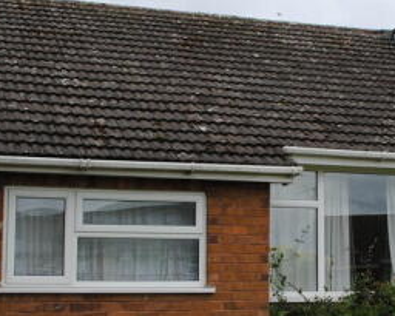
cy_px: 163
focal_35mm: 79
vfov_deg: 19.4
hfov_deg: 23.8
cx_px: 311
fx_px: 924
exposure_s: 1/200
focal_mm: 22
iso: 100
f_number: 7.1
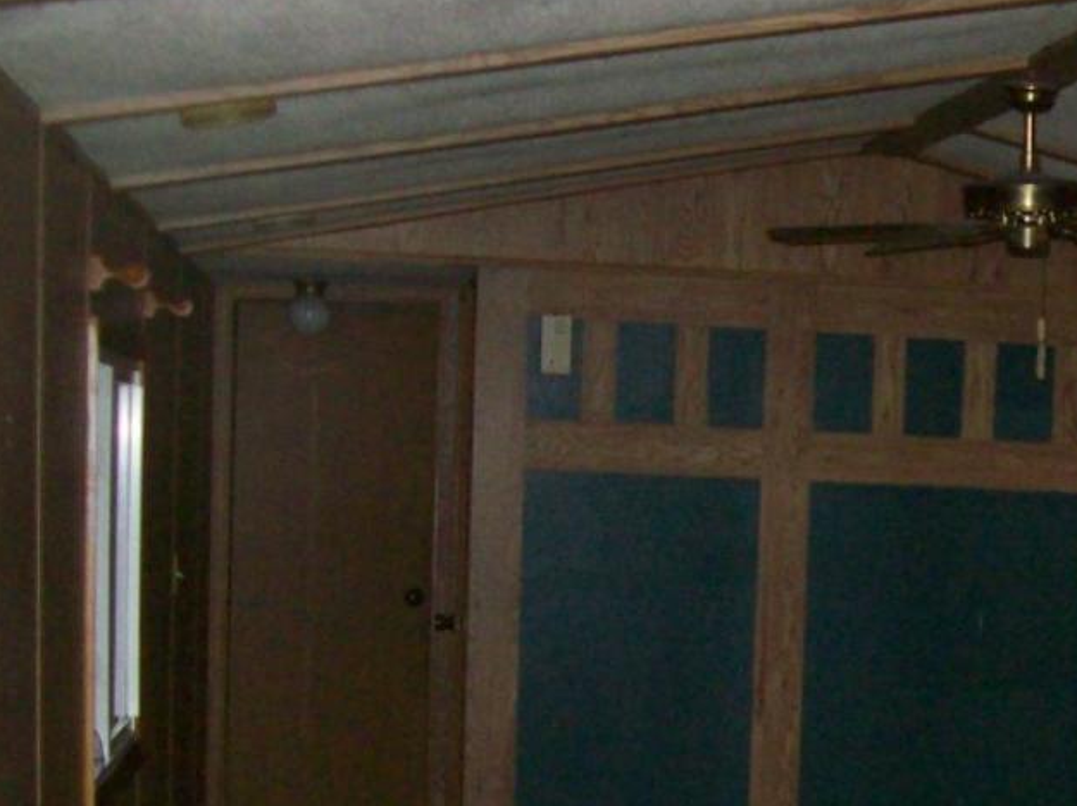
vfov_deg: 17.4
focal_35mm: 83
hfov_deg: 22.7
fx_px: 2581
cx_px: 1065
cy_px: 803
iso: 200
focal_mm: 6
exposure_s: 1/64
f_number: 2.7
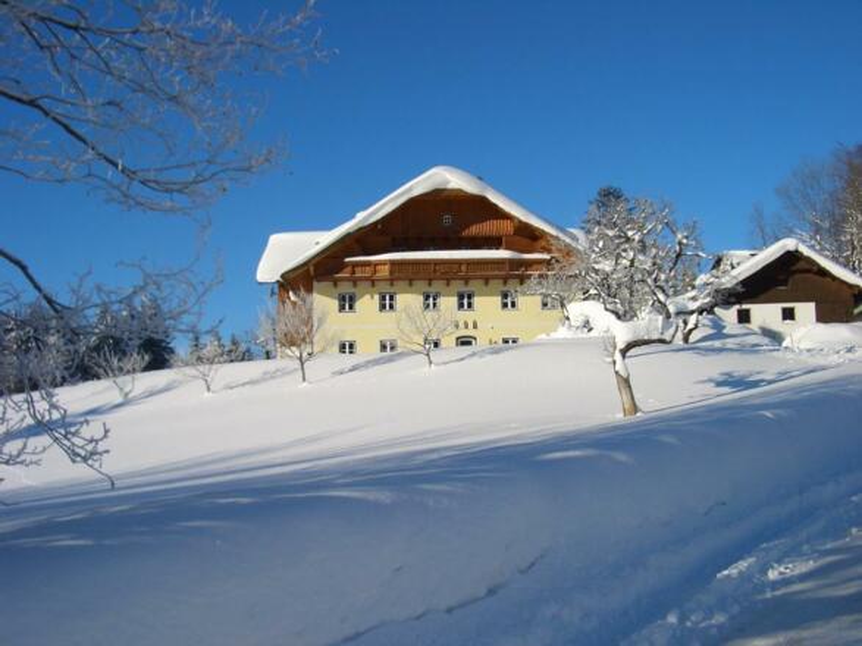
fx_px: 871
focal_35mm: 35
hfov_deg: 52.6
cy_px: 323
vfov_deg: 40.7
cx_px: 431
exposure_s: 1/800
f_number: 4.3
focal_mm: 5.8
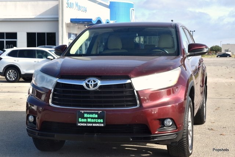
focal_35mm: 75
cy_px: 78
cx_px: 118
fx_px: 490
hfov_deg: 27.0
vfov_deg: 18.2
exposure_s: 1/320
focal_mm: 50
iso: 200
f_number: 9
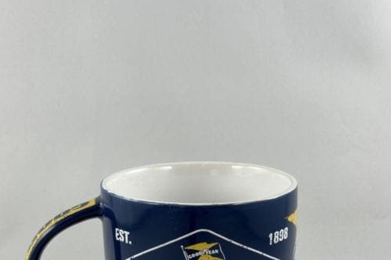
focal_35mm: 67
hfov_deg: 30.1
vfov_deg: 19.9
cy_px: 234
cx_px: 195
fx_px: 727
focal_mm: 6.86
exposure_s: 1/100
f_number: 1.78
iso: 64
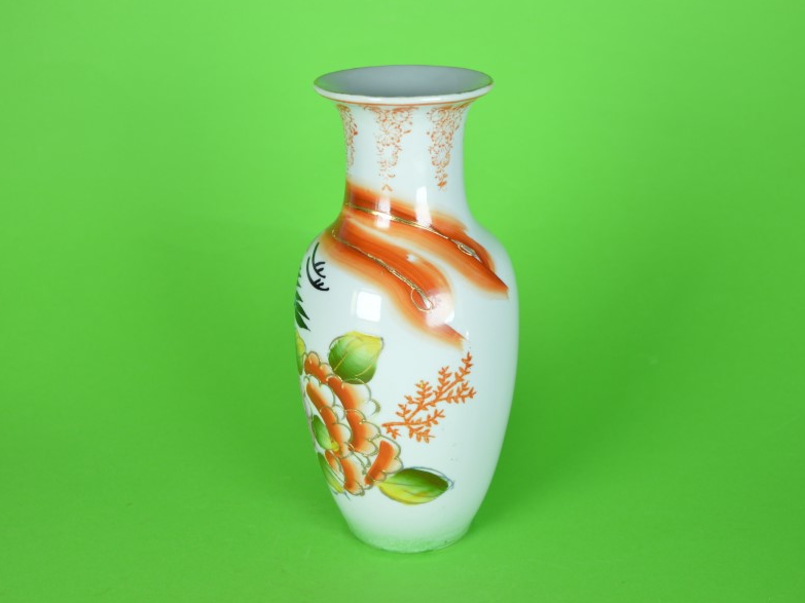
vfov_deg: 27.5
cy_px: 304
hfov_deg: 36.2
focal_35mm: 53
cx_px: 415
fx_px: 1232
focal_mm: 32
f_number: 6.3
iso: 100
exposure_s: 1/160
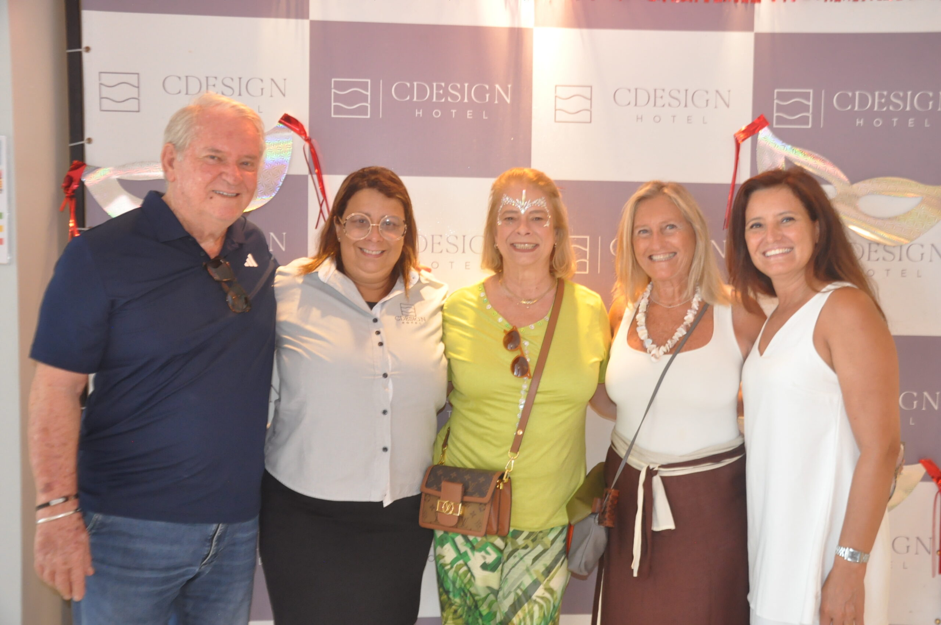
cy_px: 312
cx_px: 470
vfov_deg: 36.8
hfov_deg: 53.2
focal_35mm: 36
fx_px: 940
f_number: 7.1
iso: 1250
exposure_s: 1/20
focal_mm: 24
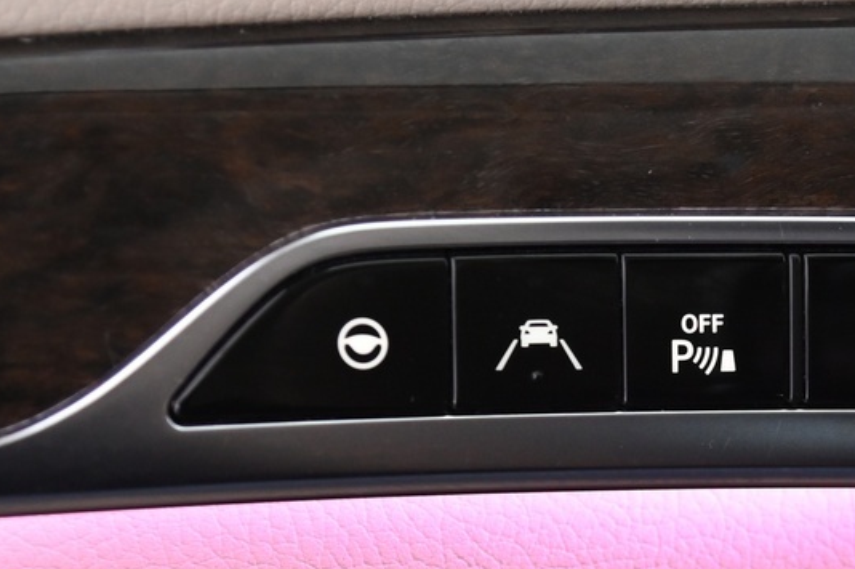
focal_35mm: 152
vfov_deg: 8.9
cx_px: 565
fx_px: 3607
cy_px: 651
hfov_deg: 13.5
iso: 2000
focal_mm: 50
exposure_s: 1/20
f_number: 4
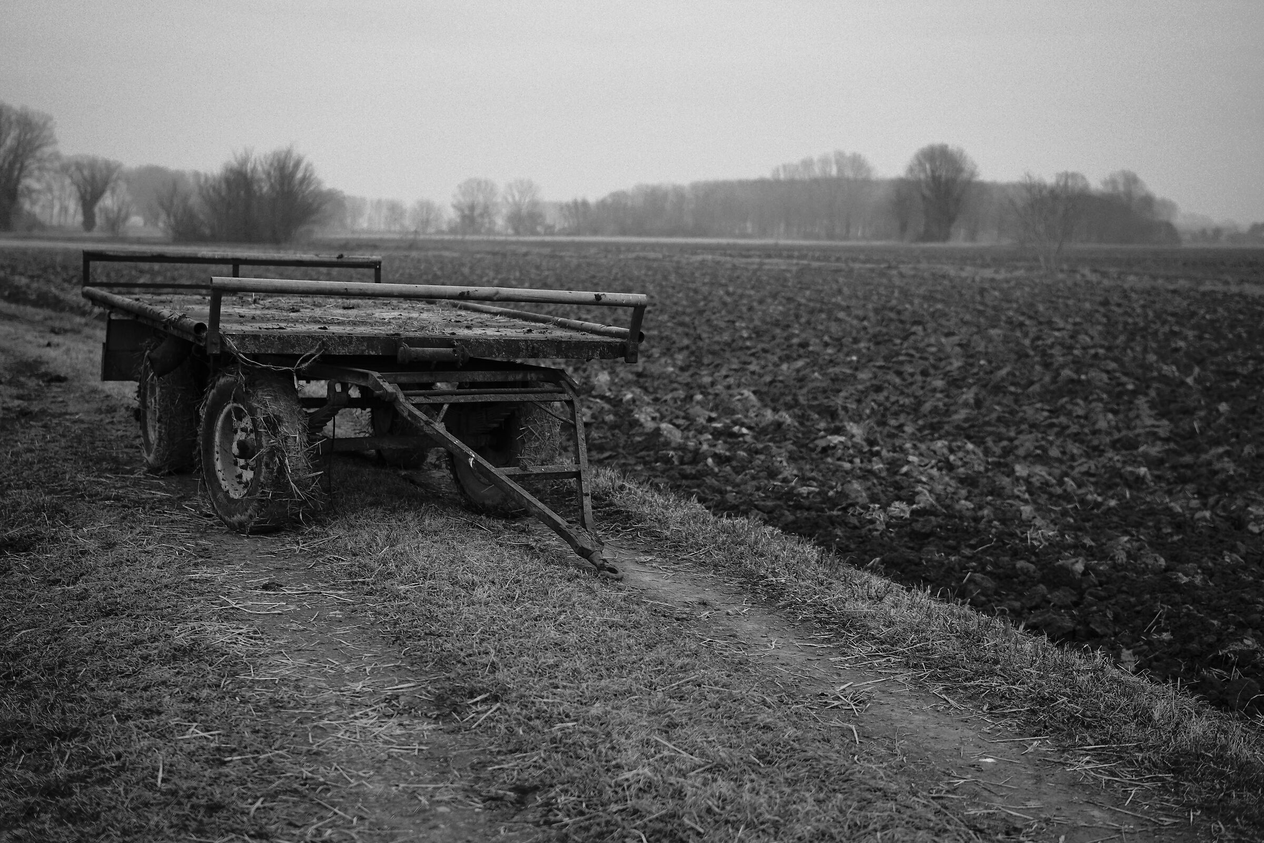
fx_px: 1931
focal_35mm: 55
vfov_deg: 24.6
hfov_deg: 36.2
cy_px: 422
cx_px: 632
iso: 800
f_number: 2.8
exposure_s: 1/80
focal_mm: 55
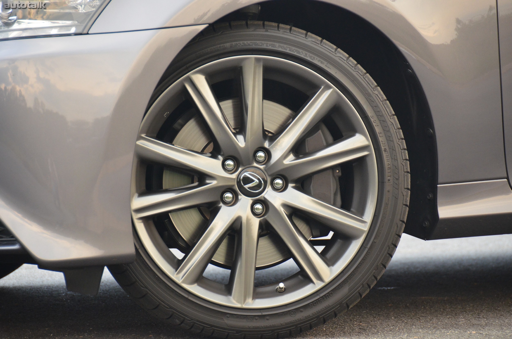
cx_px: 256
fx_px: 3193
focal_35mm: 225
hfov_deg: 9.2
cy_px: 170
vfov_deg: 6.1
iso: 1600
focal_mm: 150
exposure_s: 1/160
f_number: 5.6
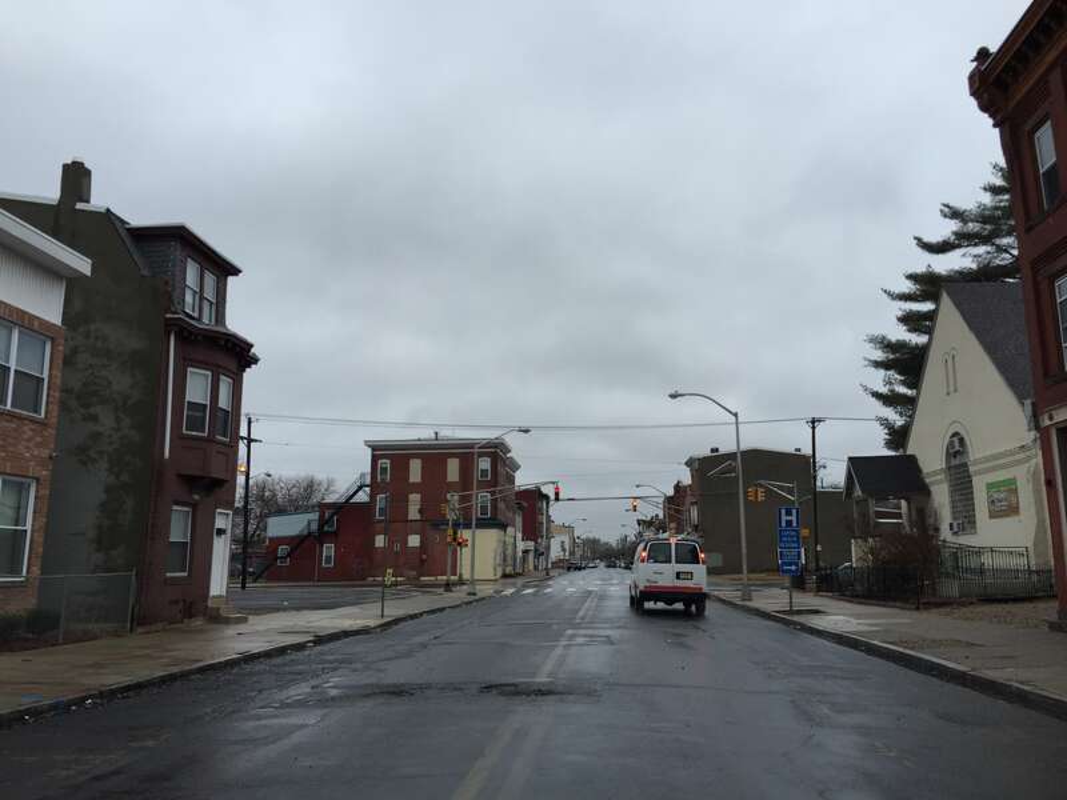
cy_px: 400
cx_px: 534
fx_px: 894
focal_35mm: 29
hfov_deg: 61.7
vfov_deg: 48.2
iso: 32
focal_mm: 4.15
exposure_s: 1/618
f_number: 2.2
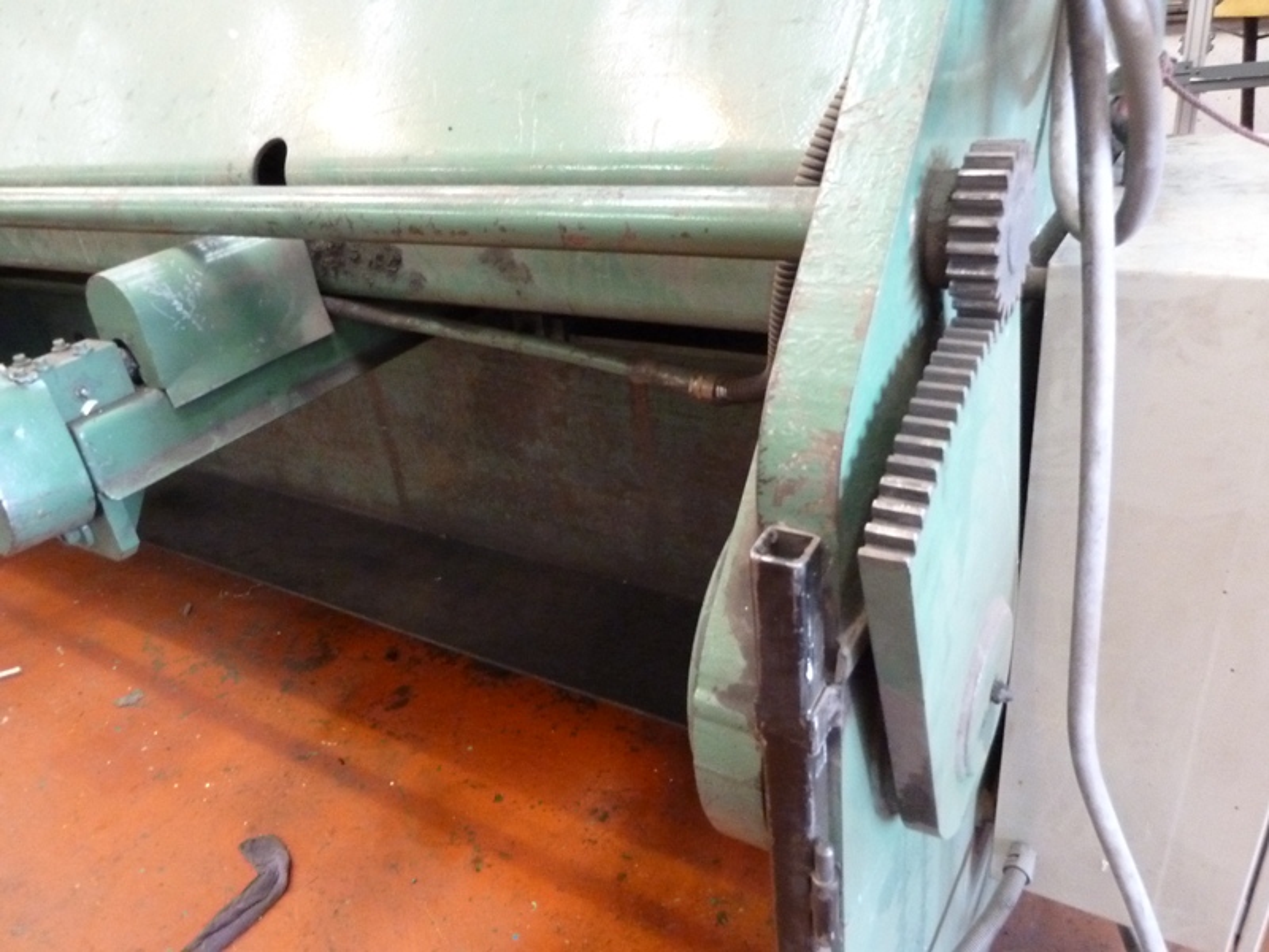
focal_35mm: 25
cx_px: 634
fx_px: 916
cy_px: 476
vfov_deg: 54.9
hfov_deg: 69.4
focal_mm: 4.1
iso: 800
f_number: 3.3
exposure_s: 1/20
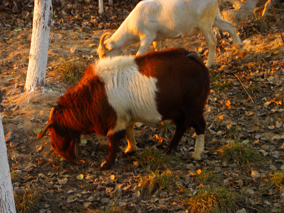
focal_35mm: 212
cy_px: 106
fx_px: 1739
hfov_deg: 9.3
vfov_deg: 7.0
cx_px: 142
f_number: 4.5
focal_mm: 37.7
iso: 64
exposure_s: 1/32
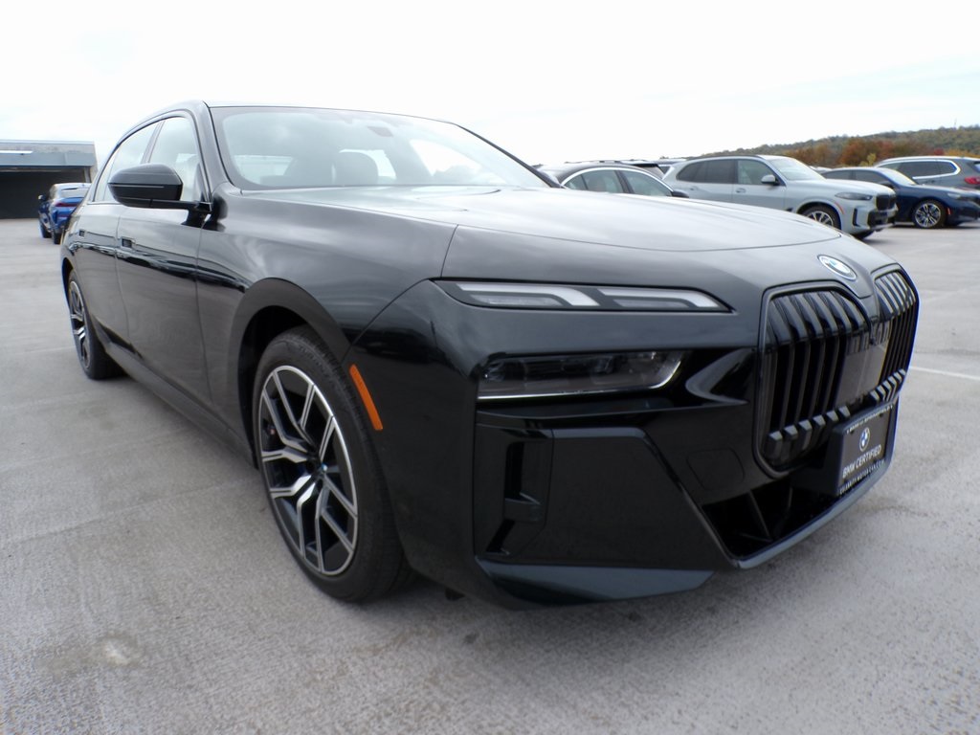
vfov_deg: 56.8
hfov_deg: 71.6
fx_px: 679
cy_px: 368
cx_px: 490
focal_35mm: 24
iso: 100
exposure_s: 1/240
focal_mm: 4.3
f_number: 4.4
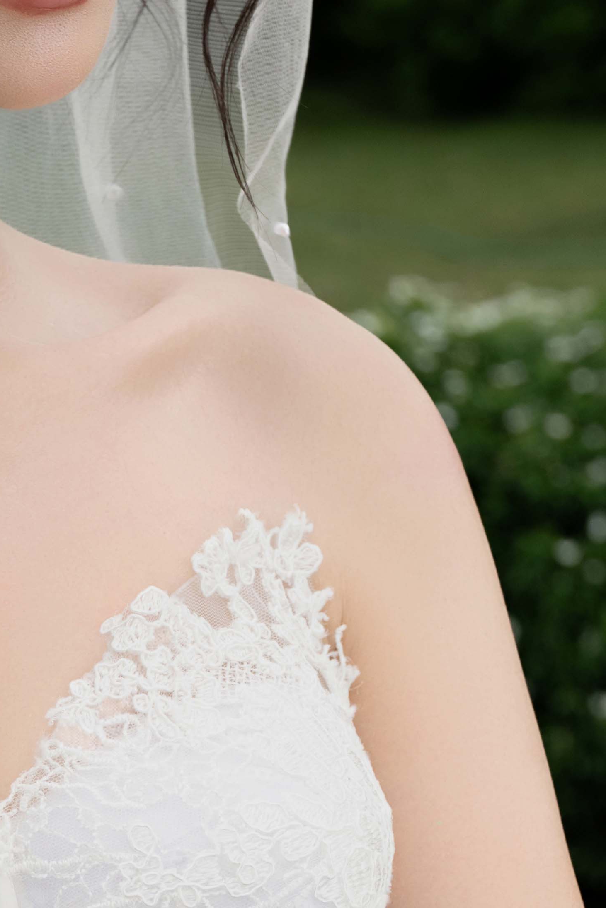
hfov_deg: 7.1
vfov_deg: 10.7
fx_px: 4848
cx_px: -170
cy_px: 590
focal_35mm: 192
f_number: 5.6
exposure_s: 1/160
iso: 250
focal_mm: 51
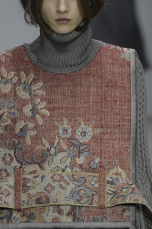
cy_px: 126
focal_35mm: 383
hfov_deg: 3.6
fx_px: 2430
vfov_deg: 5.4
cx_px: 72
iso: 1000
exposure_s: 1/500
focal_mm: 200
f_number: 5
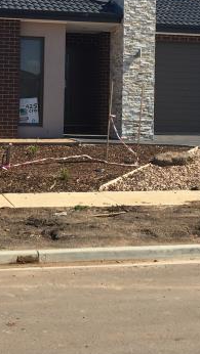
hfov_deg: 16.5
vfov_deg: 28.6
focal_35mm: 73
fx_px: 687
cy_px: 99
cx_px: 75
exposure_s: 1/1647
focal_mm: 4.15
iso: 32
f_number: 2.2
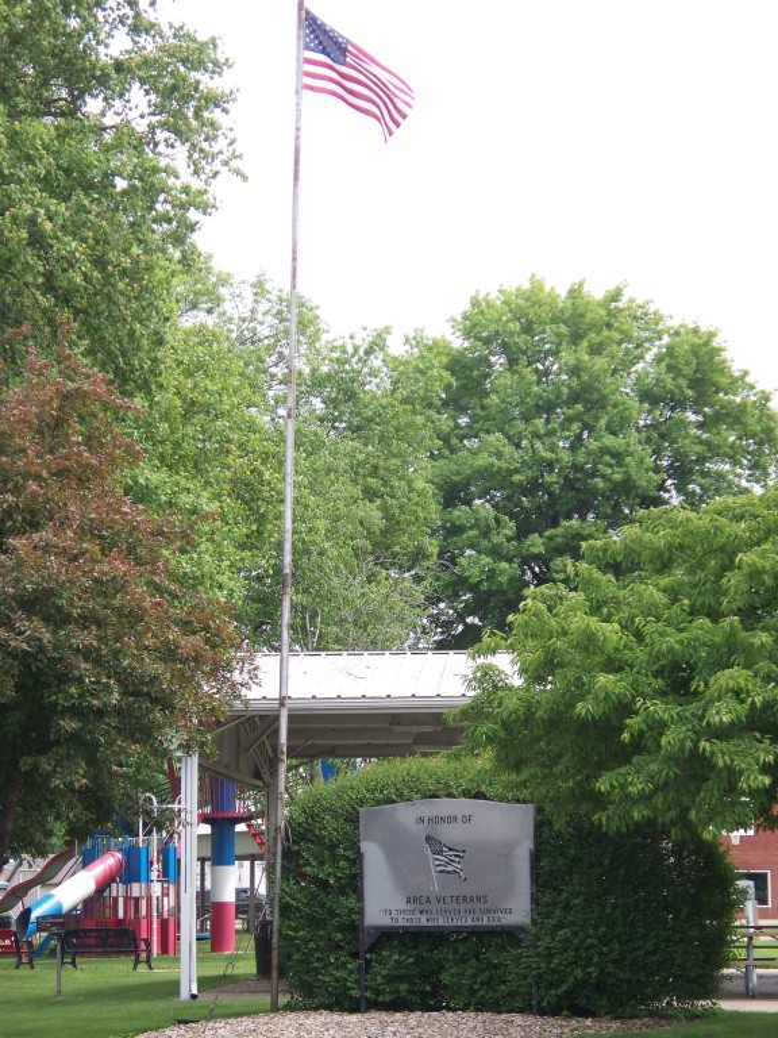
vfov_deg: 18.7
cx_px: 389
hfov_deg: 14.1
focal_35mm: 105
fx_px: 3147
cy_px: 519
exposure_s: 1/250
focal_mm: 22.05
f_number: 3.8
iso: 64
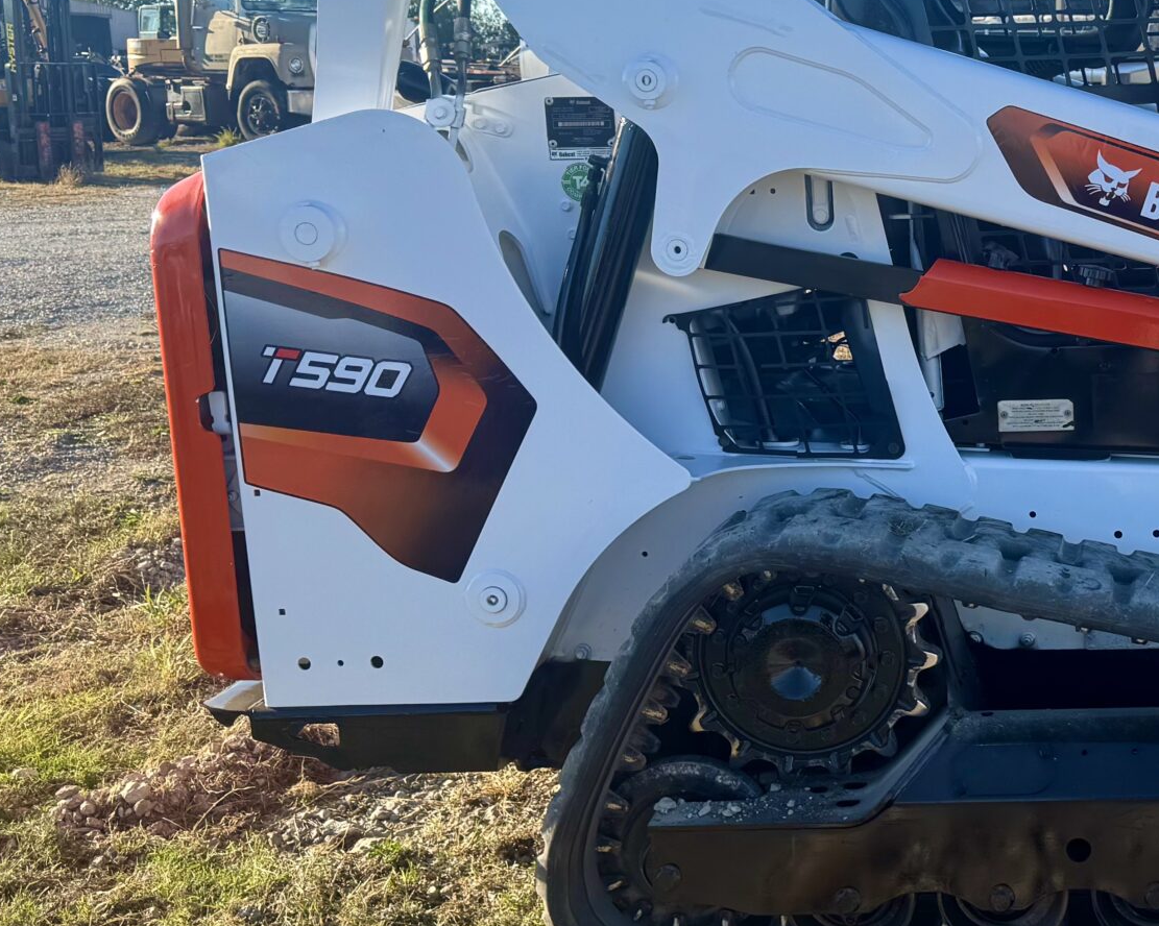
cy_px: 418
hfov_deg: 32.6
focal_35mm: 54
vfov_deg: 28.1
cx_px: 1088
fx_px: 1852
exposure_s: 1/2174
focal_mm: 6.76
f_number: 1.78
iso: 80
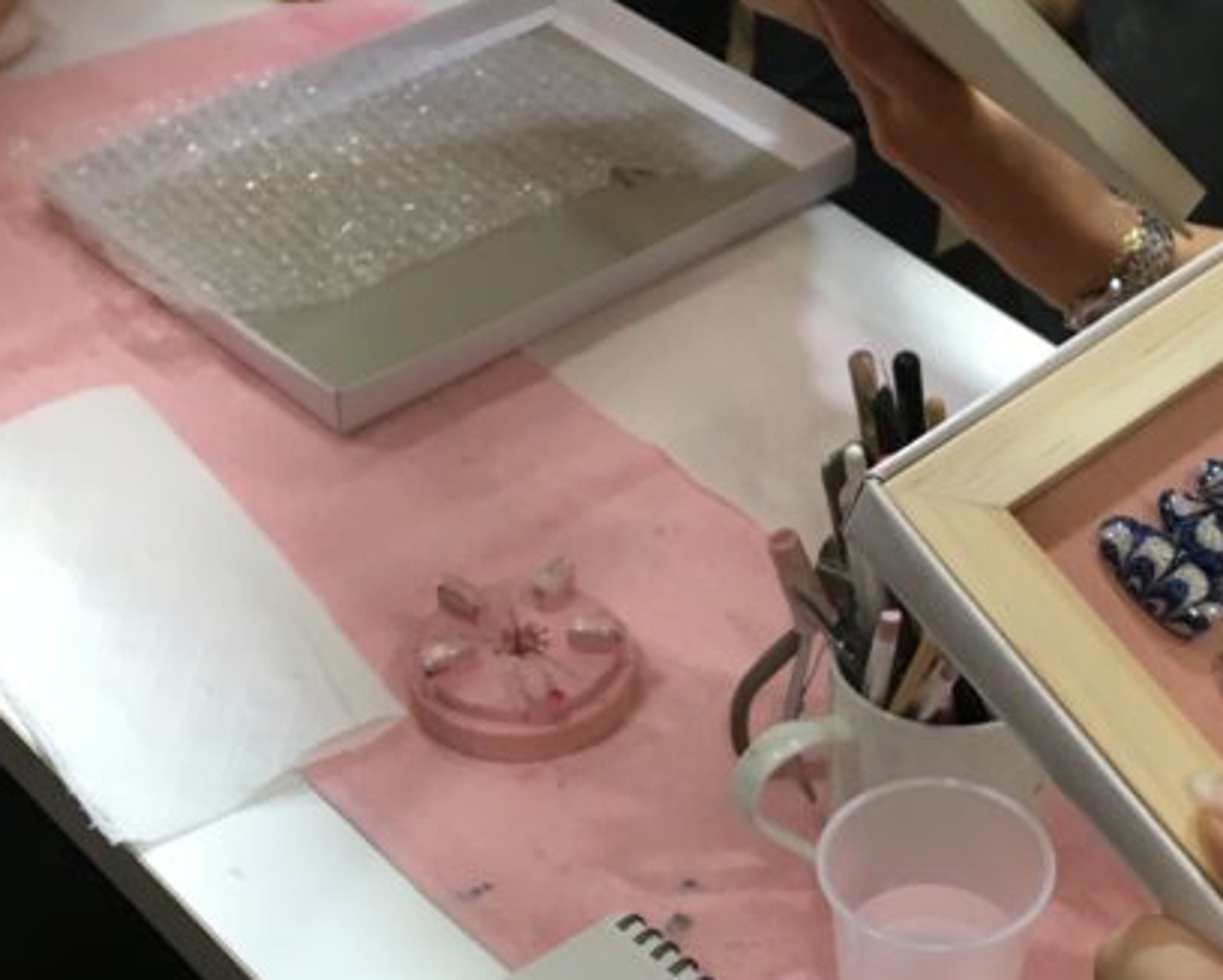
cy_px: 722
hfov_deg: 26.4
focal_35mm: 71
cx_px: 917
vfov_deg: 21.4
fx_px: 2572
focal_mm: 4.15
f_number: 2.2
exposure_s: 1/30
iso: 80
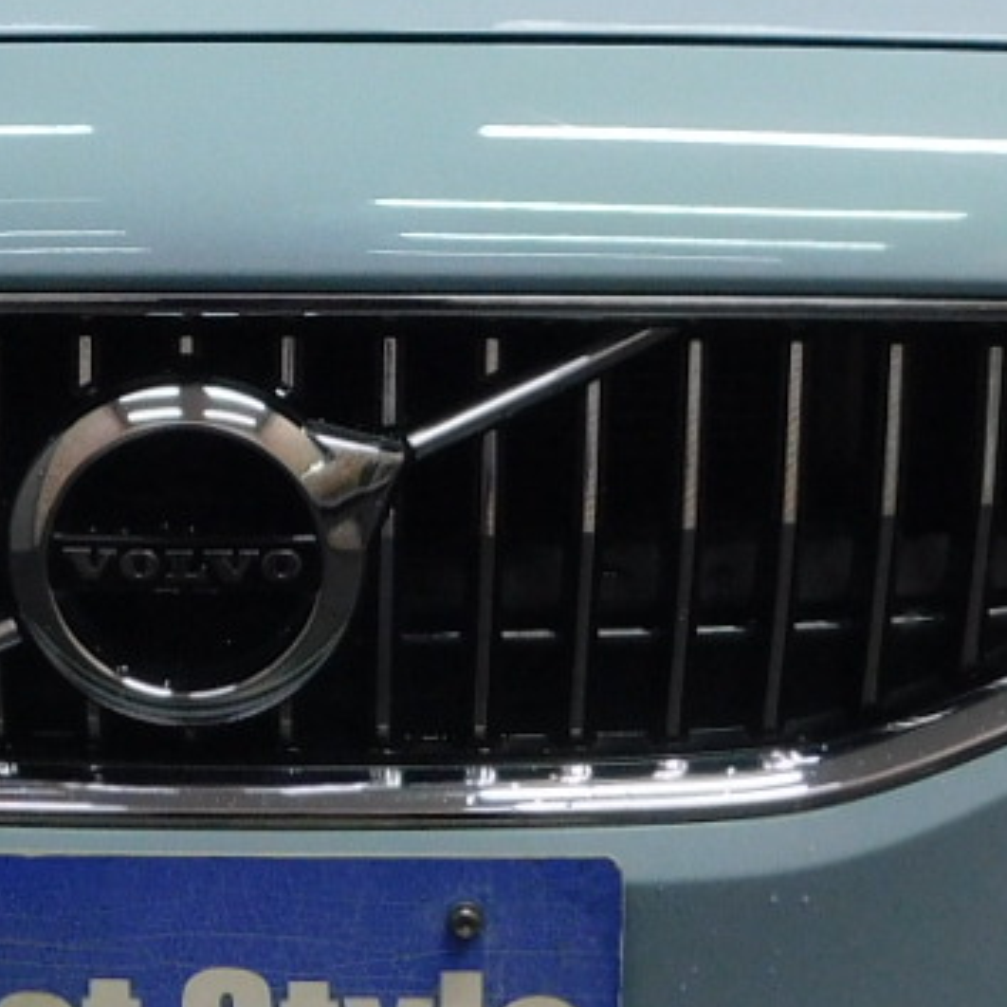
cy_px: 168
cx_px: 216
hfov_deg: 18.7
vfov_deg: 18.7
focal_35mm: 92
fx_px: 3028
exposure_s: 1/30
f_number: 3
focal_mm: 4
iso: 220
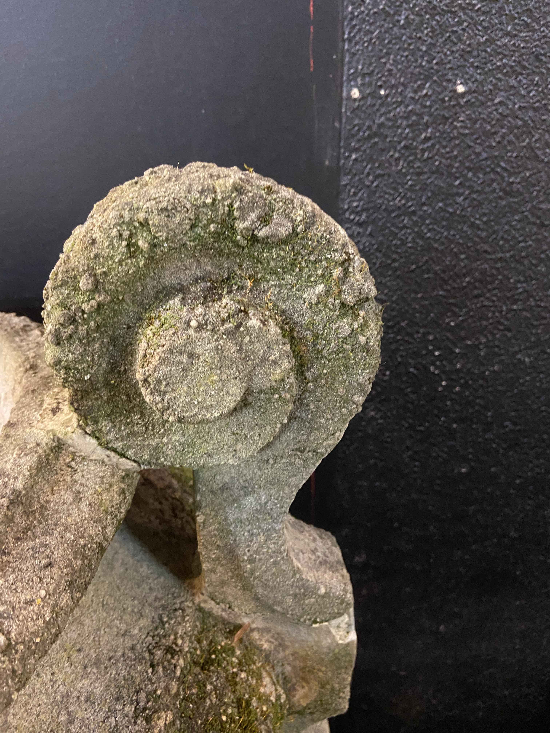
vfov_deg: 67.3
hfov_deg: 53.1
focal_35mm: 26
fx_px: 551
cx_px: 275
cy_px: 366
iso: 640
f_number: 1.8
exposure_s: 1/25
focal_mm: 4.25
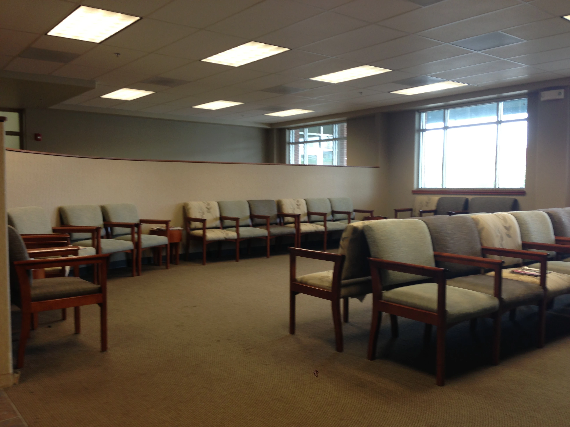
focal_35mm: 33
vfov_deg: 42.9
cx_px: 285
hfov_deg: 55.4
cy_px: 214
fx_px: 543
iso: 50
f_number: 2.4
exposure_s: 1/20
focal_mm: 4.13
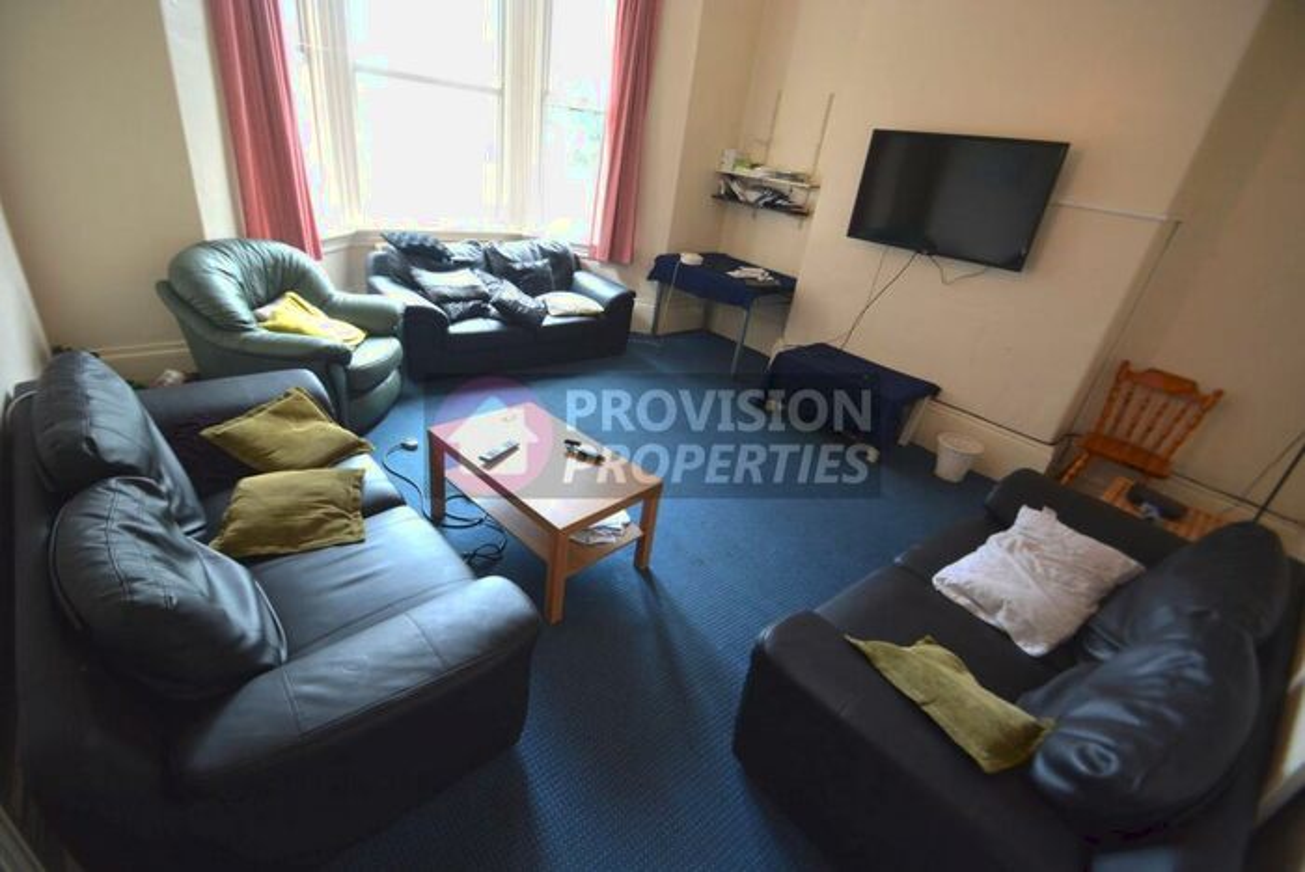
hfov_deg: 100.3
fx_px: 544
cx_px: 652
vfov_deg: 77.4
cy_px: 436
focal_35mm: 15
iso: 800
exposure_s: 1/45
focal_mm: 10
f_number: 4
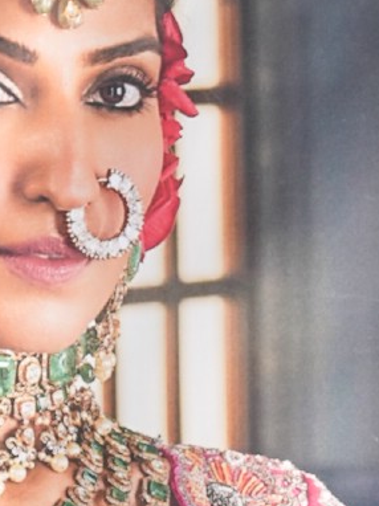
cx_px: 712
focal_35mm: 338
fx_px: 4936
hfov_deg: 4.3
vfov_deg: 5.7
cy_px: 1150
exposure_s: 1/125
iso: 200
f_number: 4
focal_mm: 63.9
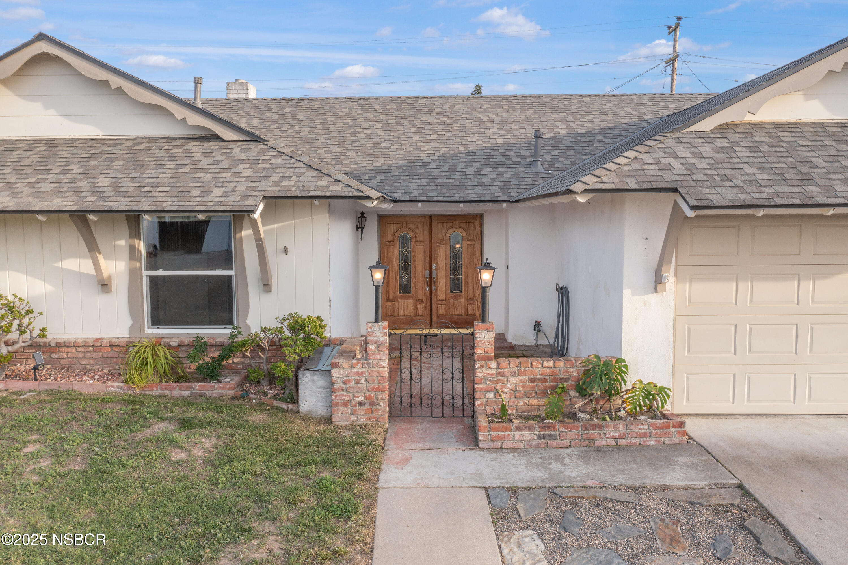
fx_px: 659
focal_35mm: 28
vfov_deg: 46.4
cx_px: 424
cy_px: 282
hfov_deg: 65.5
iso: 100
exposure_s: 1/240
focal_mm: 10.26
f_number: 5
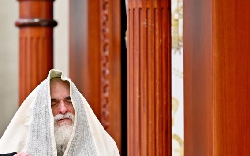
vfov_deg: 4.2
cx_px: 59
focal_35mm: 313
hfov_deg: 6.7
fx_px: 2132
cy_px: 129
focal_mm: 170
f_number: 2.8
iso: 250
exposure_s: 1/320
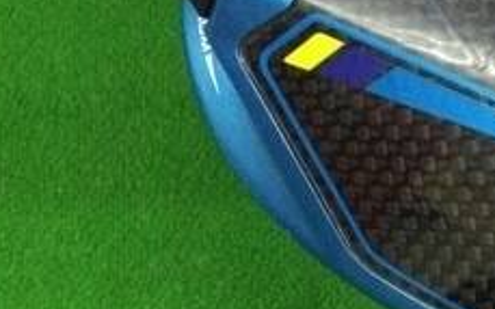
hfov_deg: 21.0
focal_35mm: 92
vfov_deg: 14.2
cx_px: 597
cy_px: 91
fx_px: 1241
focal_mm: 3.3
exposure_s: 1/30
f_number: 2.4
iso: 125
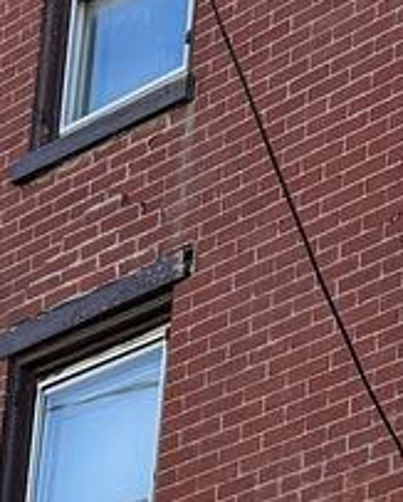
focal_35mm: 177
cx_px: 789
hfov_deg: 8.3
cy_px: 900
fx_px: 2633
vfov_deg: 10.3
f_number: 1.78
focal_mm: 6.76
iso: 100
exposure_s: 1/1464
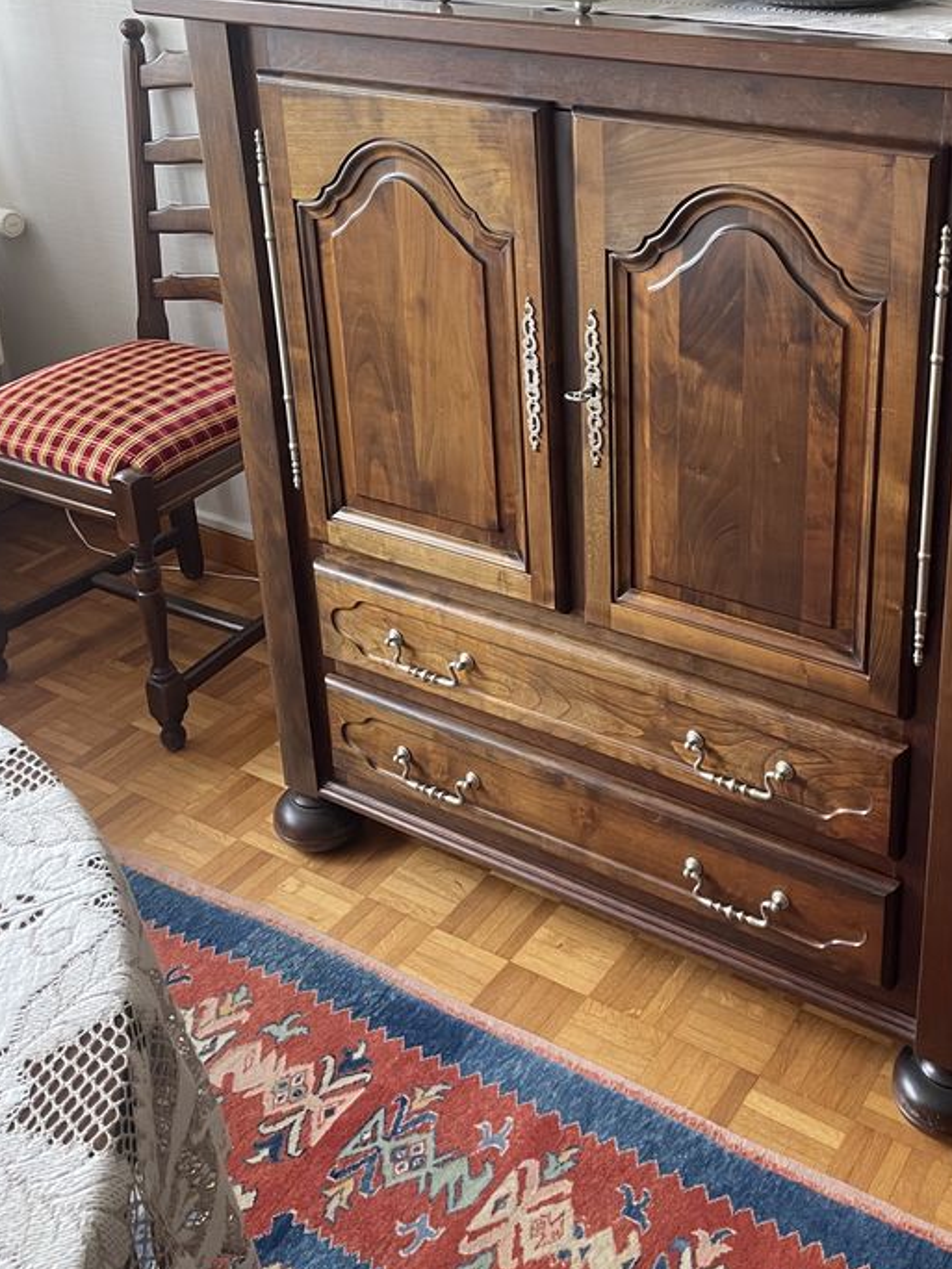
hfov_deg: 37.0
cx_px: 687
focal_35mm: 38
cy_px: 369
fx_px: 1393
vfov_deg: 47.7
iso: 125
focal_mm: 4.2
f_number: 1.6
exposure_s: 1/65
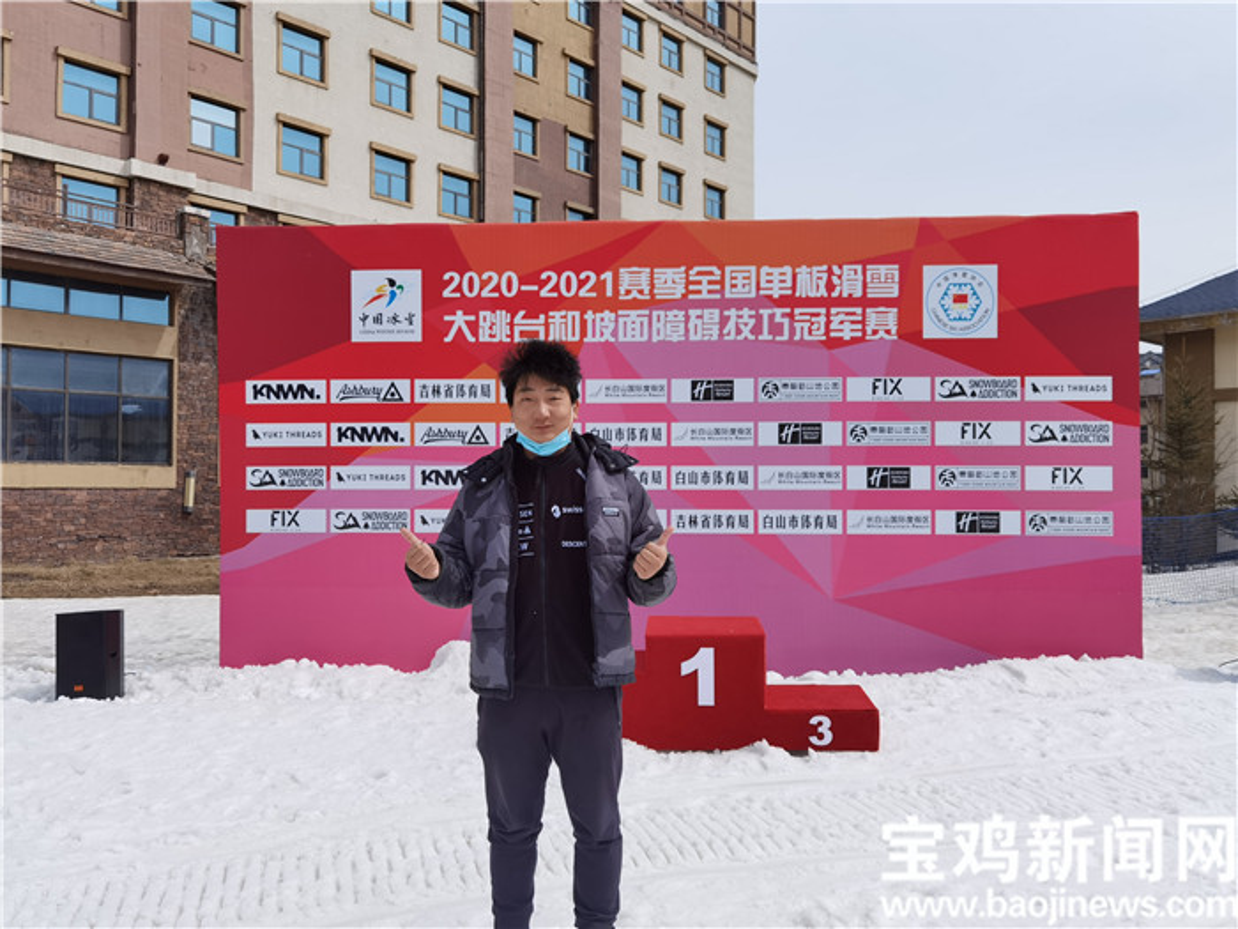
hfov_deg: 65.3
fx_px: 966
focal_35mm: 27
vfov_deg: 51.4
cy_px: 464
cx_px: 619
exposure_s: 1/6494
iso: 50
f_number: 1.9
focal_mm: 6.71
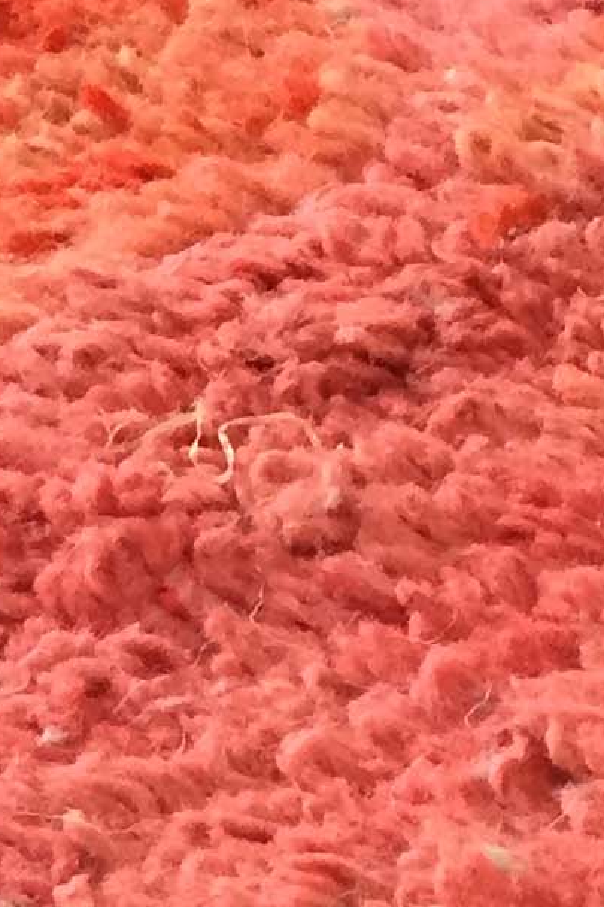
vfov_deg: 10.6
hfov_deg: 8.0
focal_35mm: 162
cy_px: 2291
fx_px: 4079
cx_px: 1327
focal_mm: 4.15
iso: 64
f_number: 2.2
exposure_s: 1/33
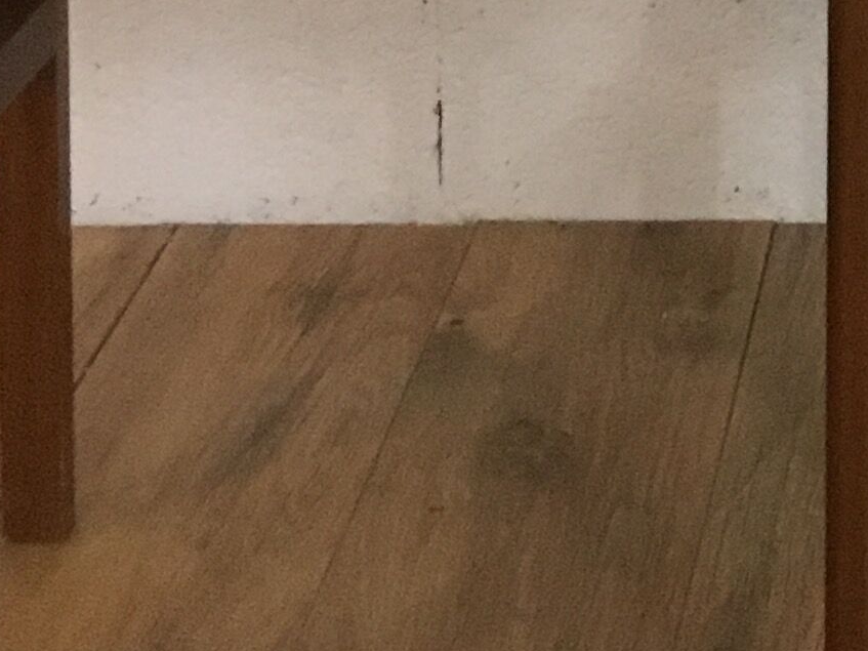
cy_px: -871
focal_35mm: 138
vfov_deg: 9.6
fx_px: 3460
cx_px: 1164
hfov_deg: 13.7
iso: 200
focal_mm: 4.15
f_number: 2.2
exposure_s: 1/25
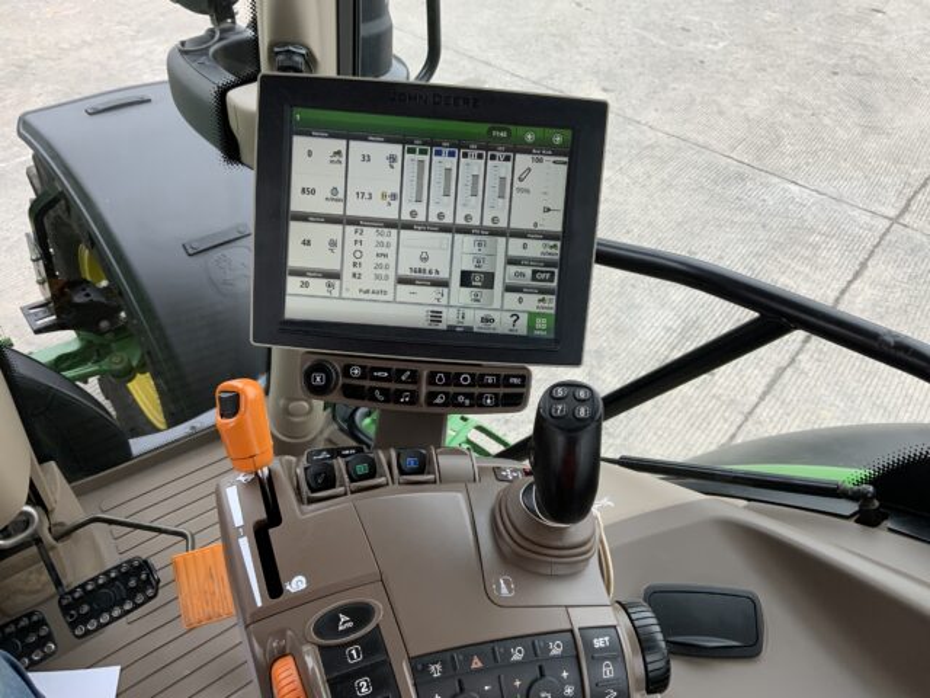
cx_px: 465
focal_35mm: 29
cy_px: 349
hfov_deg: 61.7
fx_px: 779
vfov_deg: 48.2
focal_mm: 3
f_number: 1.8
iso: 32
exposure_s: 1/122
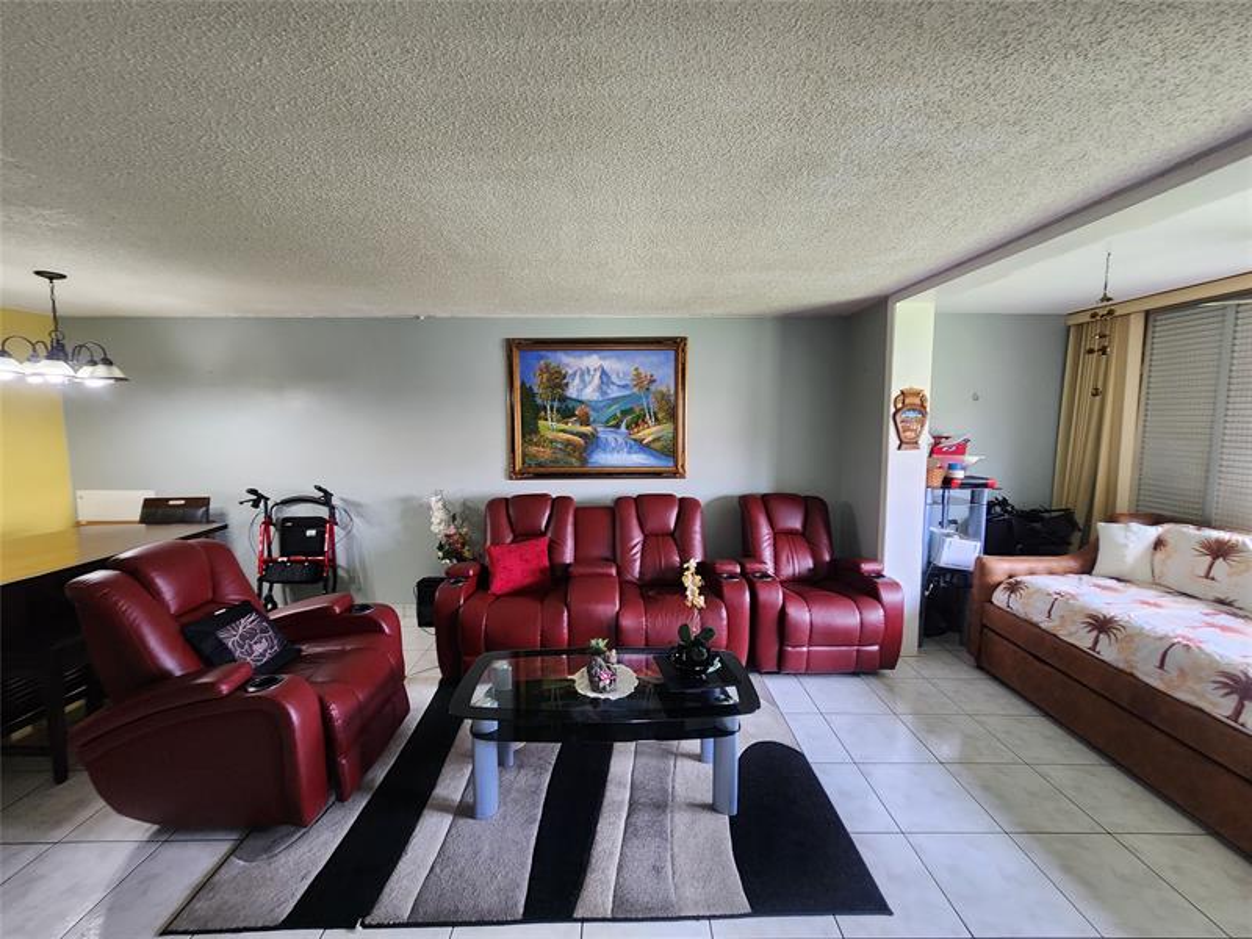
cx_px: 626
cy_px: 470
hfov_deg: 106.2
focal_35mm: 13
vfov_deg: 89.9
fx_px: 470
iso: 320
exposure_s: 1/40
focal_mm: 2.2
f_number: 2.2
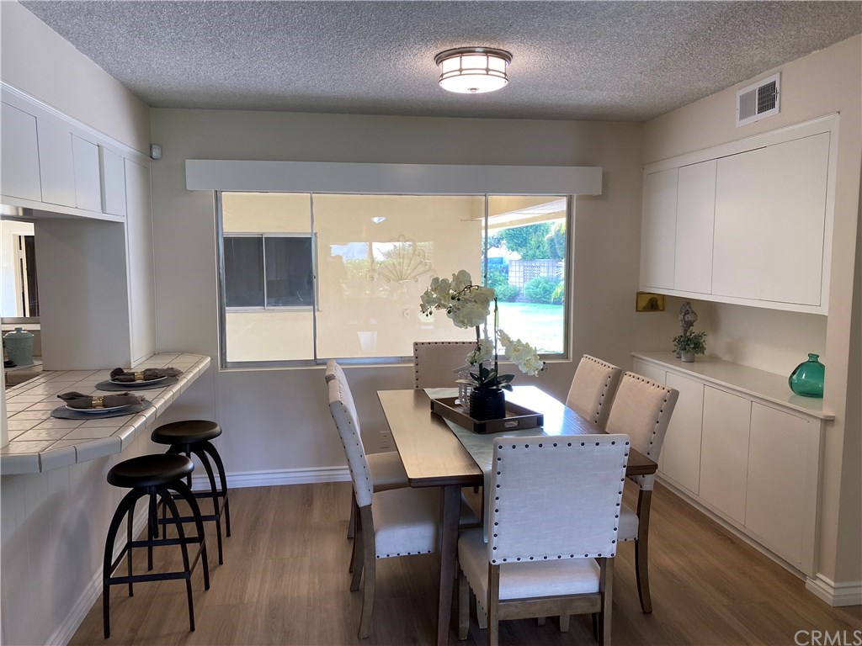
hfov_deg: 67.3
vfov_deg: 53.1
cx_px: 431
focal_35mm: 26
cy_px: 323
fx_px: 647
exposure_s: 1/120
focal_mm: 4.25
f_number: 1.8
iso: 80
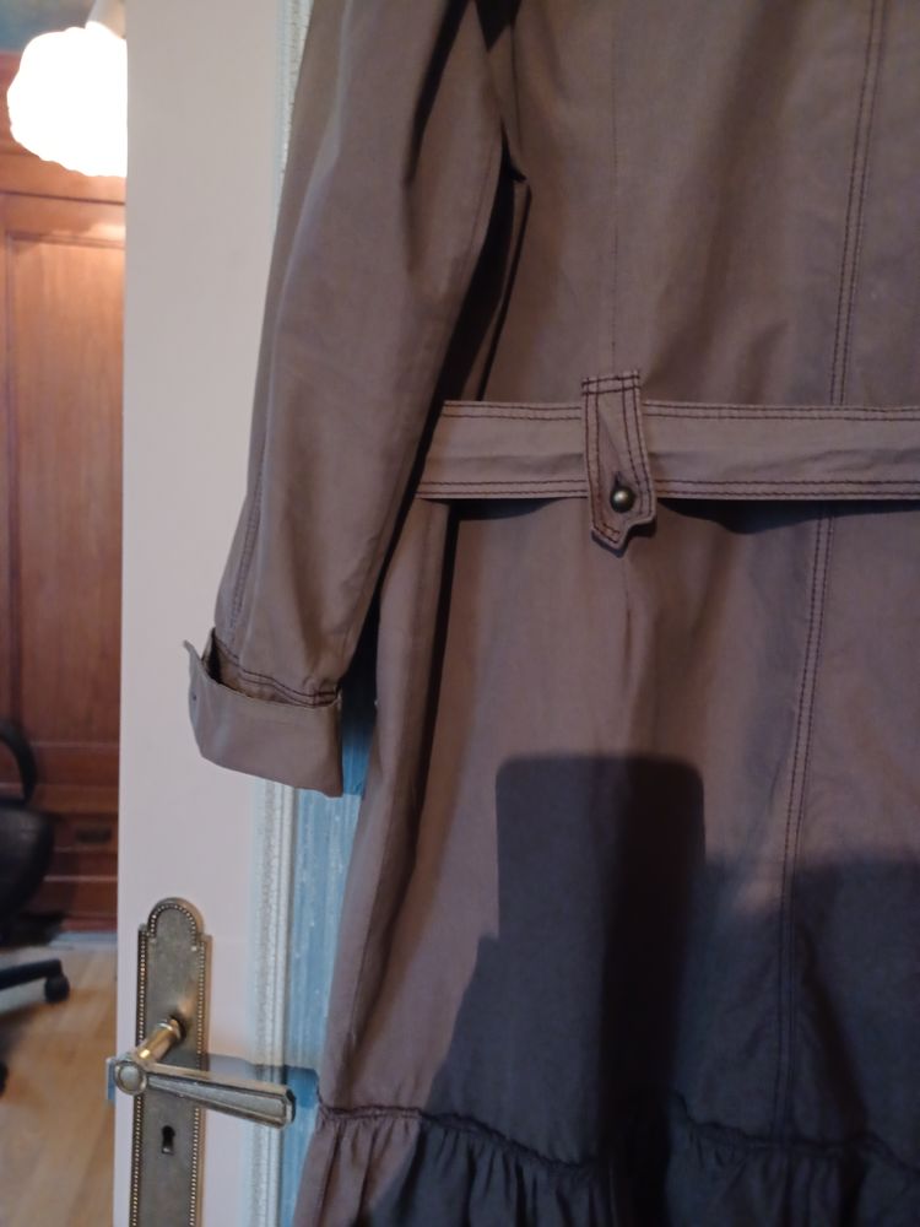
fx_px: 886
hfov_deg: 54.9
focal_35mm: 25
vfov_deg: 69.4
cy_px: 614
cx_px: 460
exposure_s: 1/20
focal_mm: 4.6
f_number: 1.8
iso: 1250
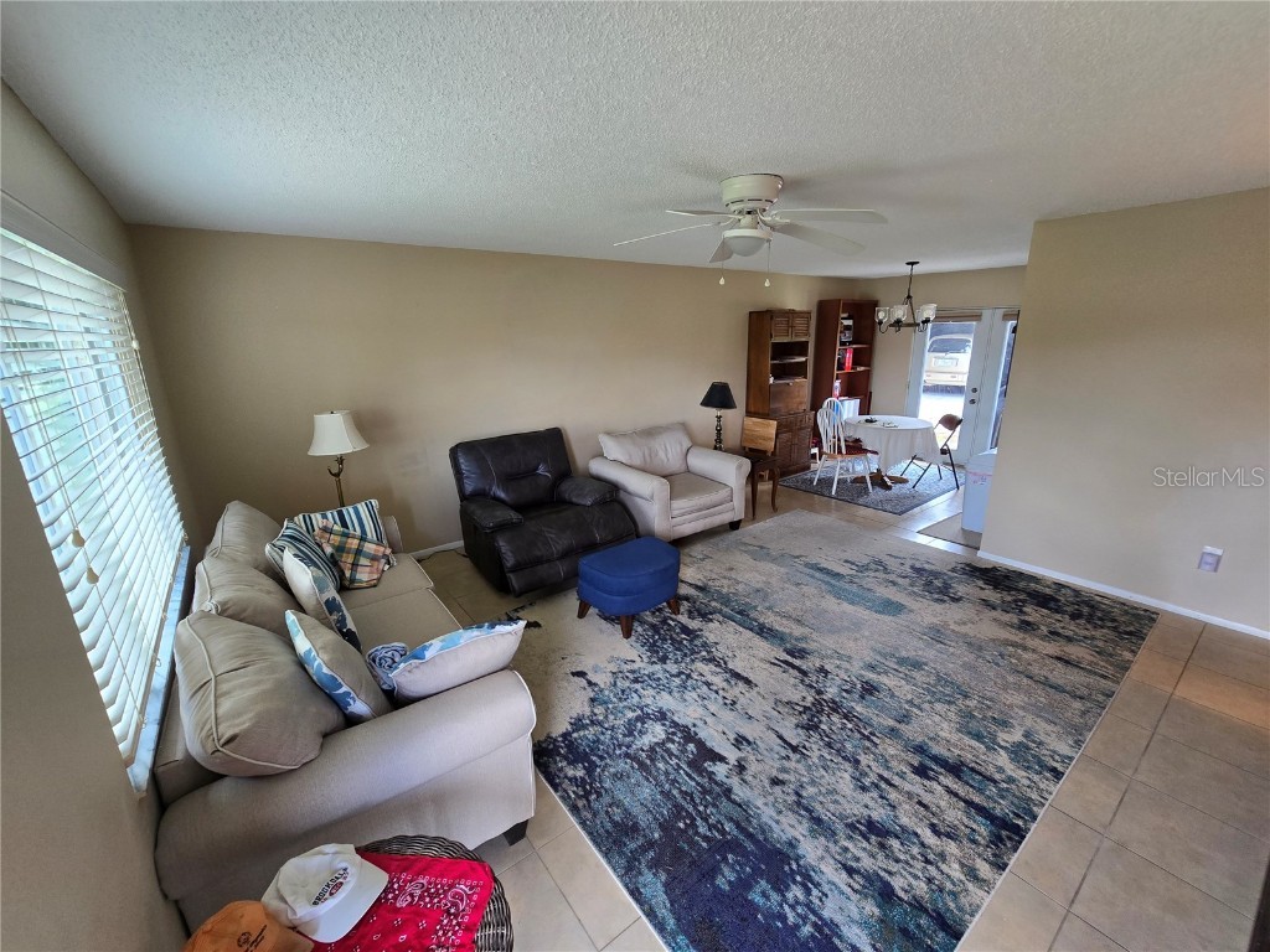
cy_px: 476
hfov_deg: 106.2
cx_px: 635
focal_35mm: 13
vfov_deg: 89.9
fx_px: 477
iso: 125
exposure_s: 1/60
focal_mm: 2.2
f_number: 2.2
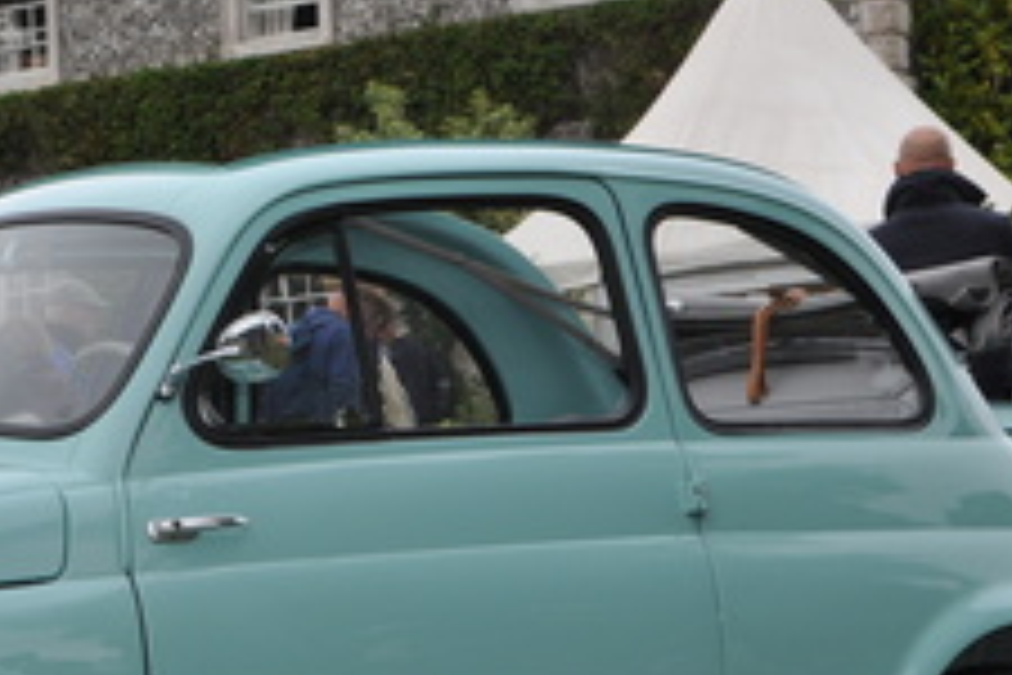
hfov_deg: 15.8
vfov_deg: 10.7
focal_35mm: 128
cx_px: 117
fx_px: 3598
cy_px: 407
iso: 200
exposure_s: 1/200
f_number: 10
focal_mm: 32
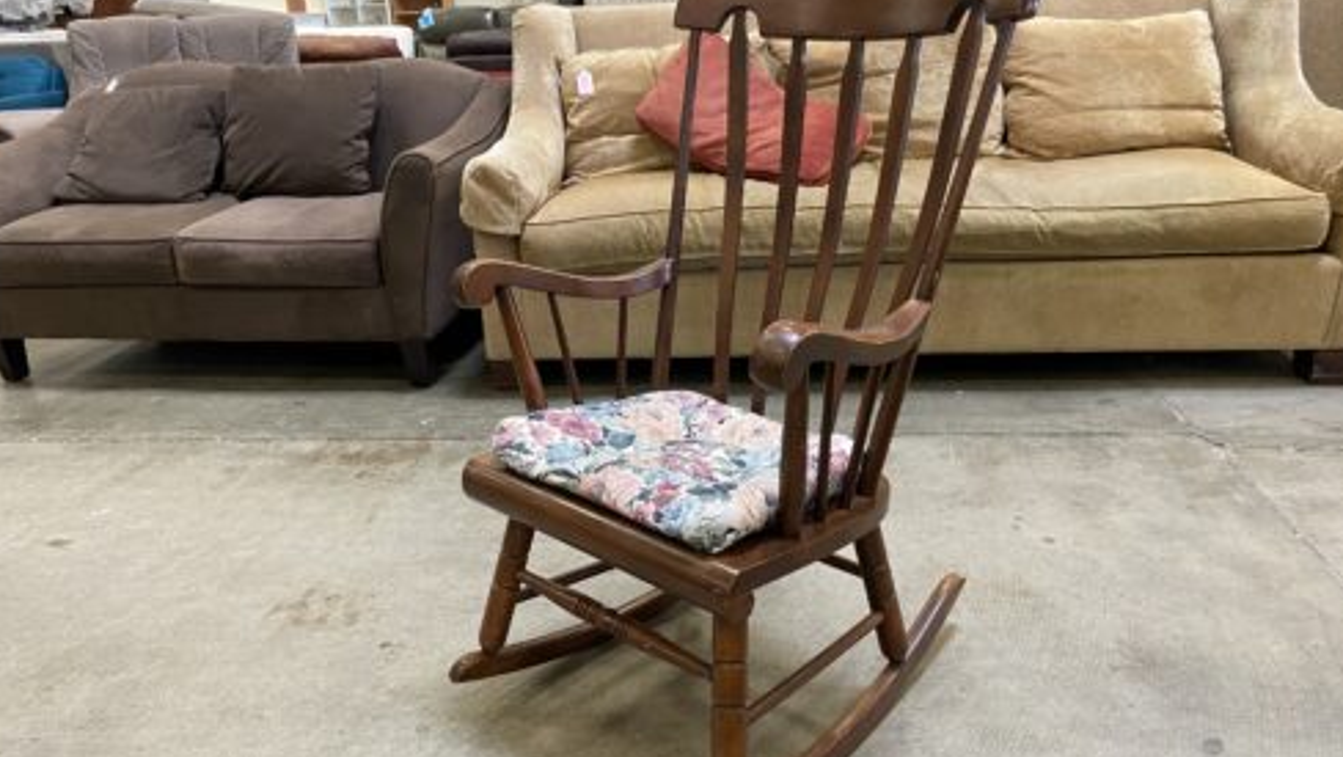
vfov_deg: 40.2
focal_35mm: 29
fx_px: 1033
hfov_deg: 66.0
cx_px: 663
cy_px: 409
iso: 200
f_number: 1.8
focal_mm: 4.25
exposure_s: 1/60
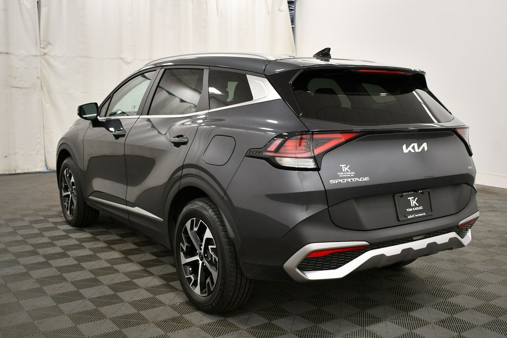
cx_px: 277
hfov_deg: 48.4
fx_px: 563
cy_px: 177
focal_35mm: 40
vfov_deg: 33.4
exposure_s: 1/250
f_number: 3.8
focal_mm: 24
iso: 800
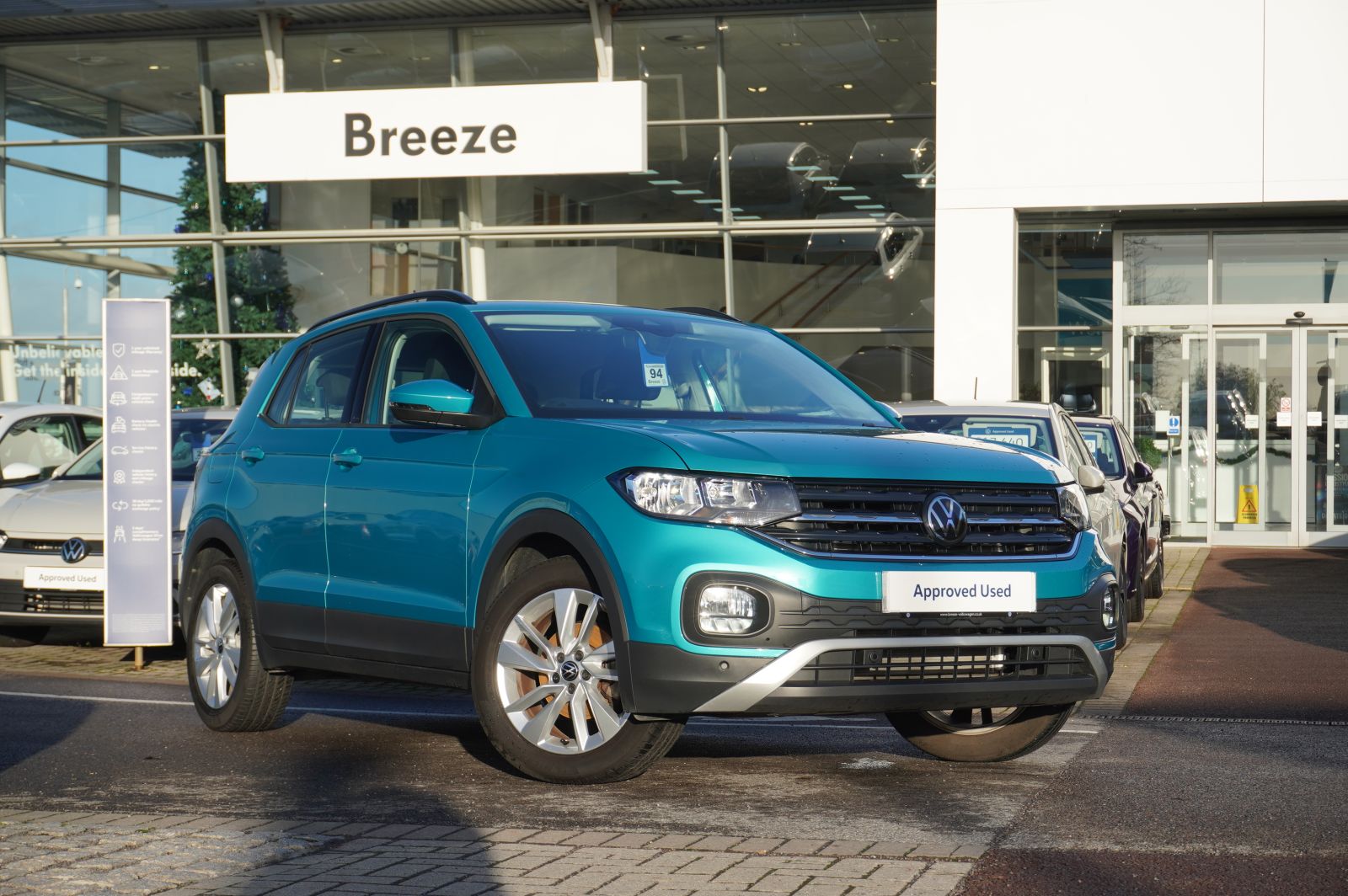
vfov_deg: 22.0
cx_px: 674
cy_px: 448
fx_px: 2301
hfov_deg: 32.7
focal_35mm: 62
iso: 100
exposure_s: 1/125
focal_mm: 41
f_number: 7.1
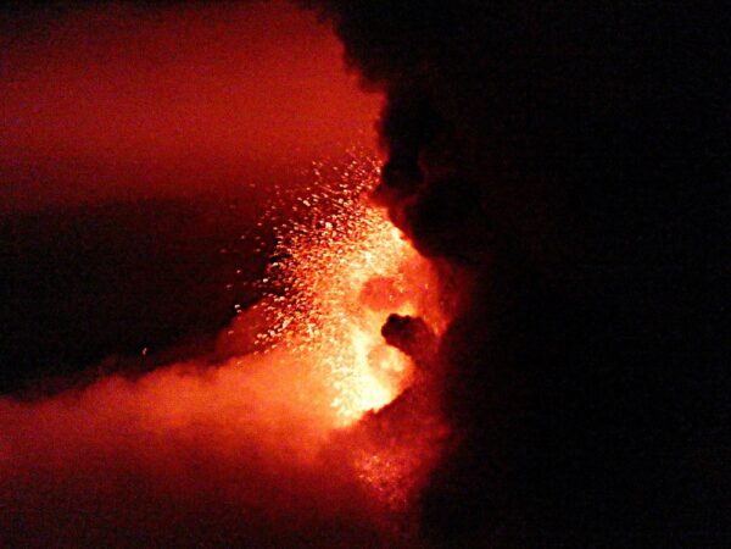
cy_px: 274
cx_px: 366
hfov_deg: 1.7
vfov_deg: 1.2
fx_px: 25341
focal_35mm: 1200
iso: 3200
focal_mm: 215
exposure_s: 1/10
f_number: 5.9
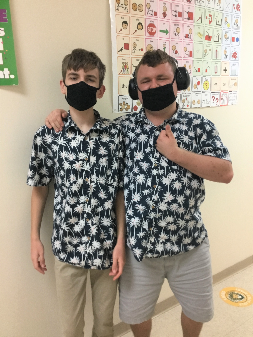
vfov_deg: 58.4
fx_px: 302
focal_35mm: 31
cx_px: 126
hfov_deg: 45.4
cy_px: 168
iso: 125
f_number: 2.4
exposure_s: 1/30
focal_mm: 3.3
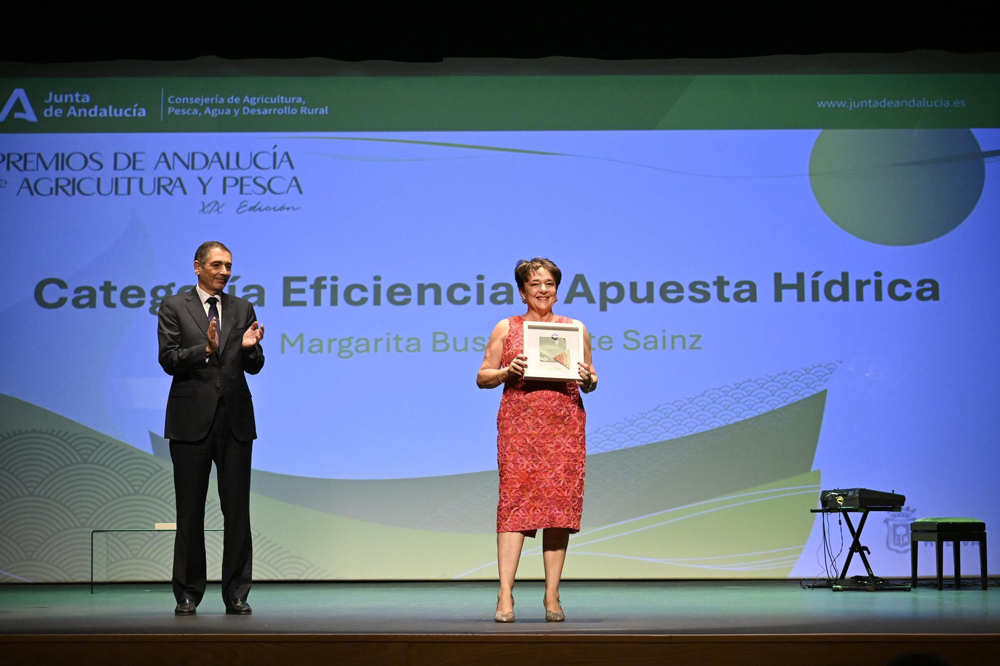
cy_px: 333
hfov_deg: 27.0
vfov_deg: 18.2
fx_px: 2083
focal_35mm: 75
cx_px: 500
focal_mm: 50
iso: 3200
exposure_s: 1/250
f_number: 5
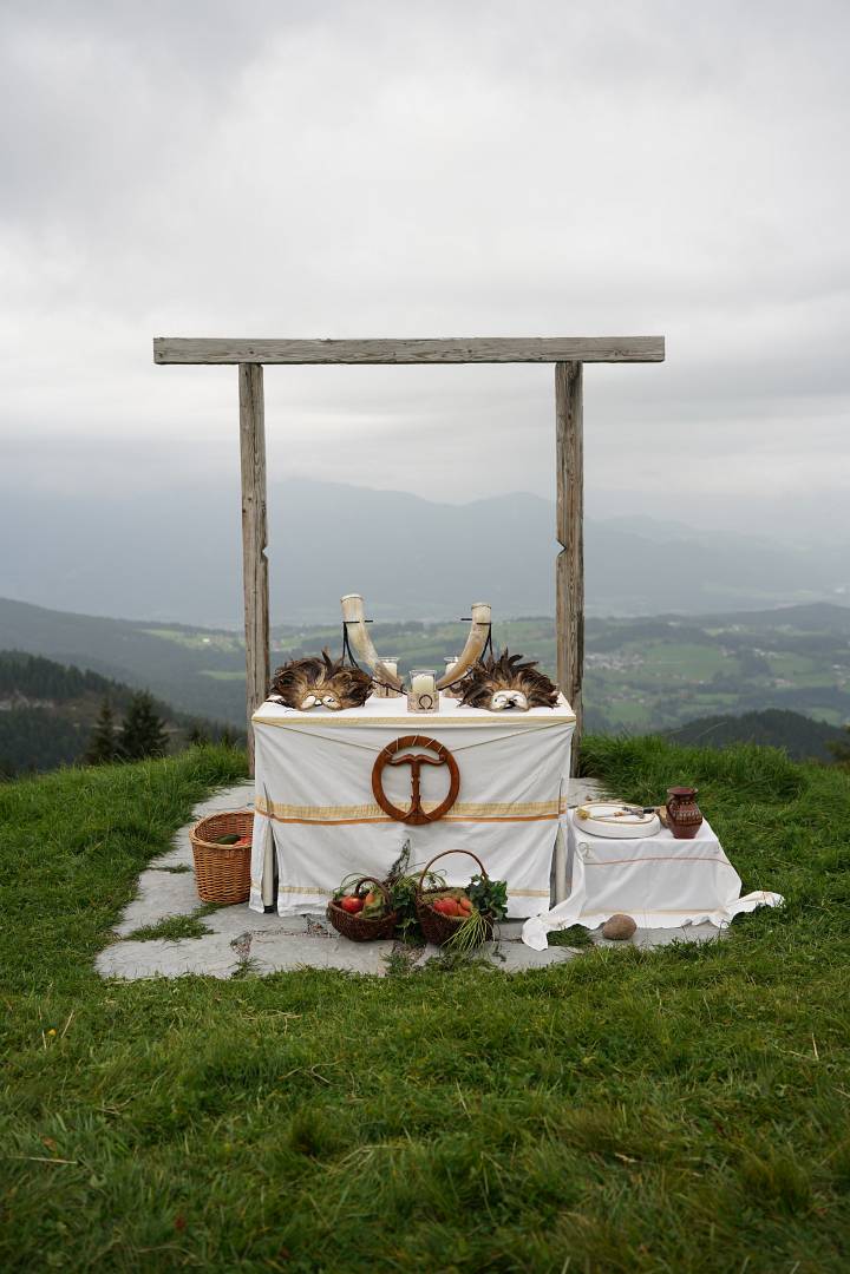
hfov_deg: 37.9
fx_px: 1239
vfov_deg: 54.4
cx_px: 425
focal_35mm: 35
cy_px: 637
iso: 125
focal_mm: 35
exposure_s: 1/500
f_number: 2.8
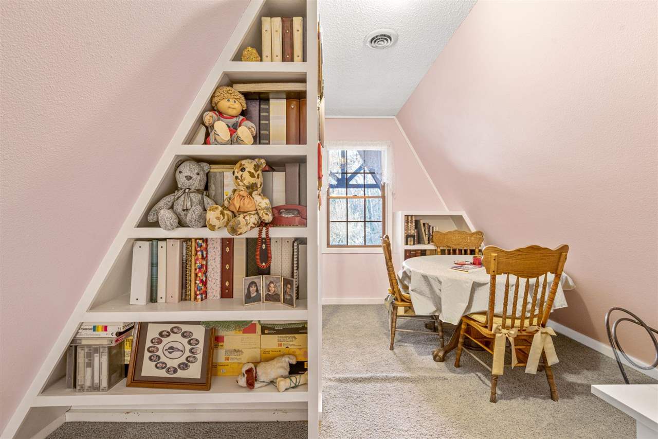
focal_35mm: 15
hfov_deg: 100.4
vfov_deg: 77.3
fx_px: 274
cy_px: 220
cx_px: 329
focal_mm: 15
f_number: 9
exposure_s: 2.5
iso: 320
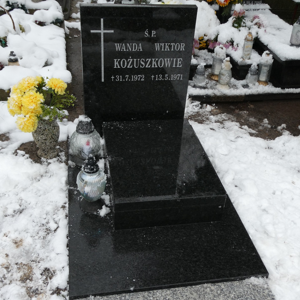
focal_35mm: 39
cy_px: 150
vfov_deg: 42.8
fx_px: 382
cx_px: 139
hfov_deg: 42.8
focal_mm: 5.8
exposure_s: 1/60
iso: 100
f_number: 3.6
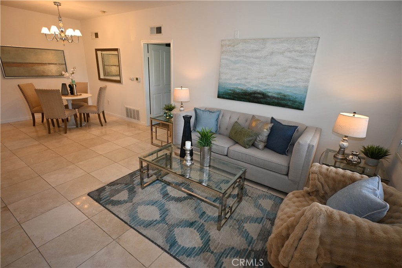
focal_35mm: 18
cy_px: 134
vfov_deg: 67.4
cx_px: 201
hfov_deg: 90.0
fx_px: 201
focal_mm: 12
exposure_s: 1/60
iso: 360
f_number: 4
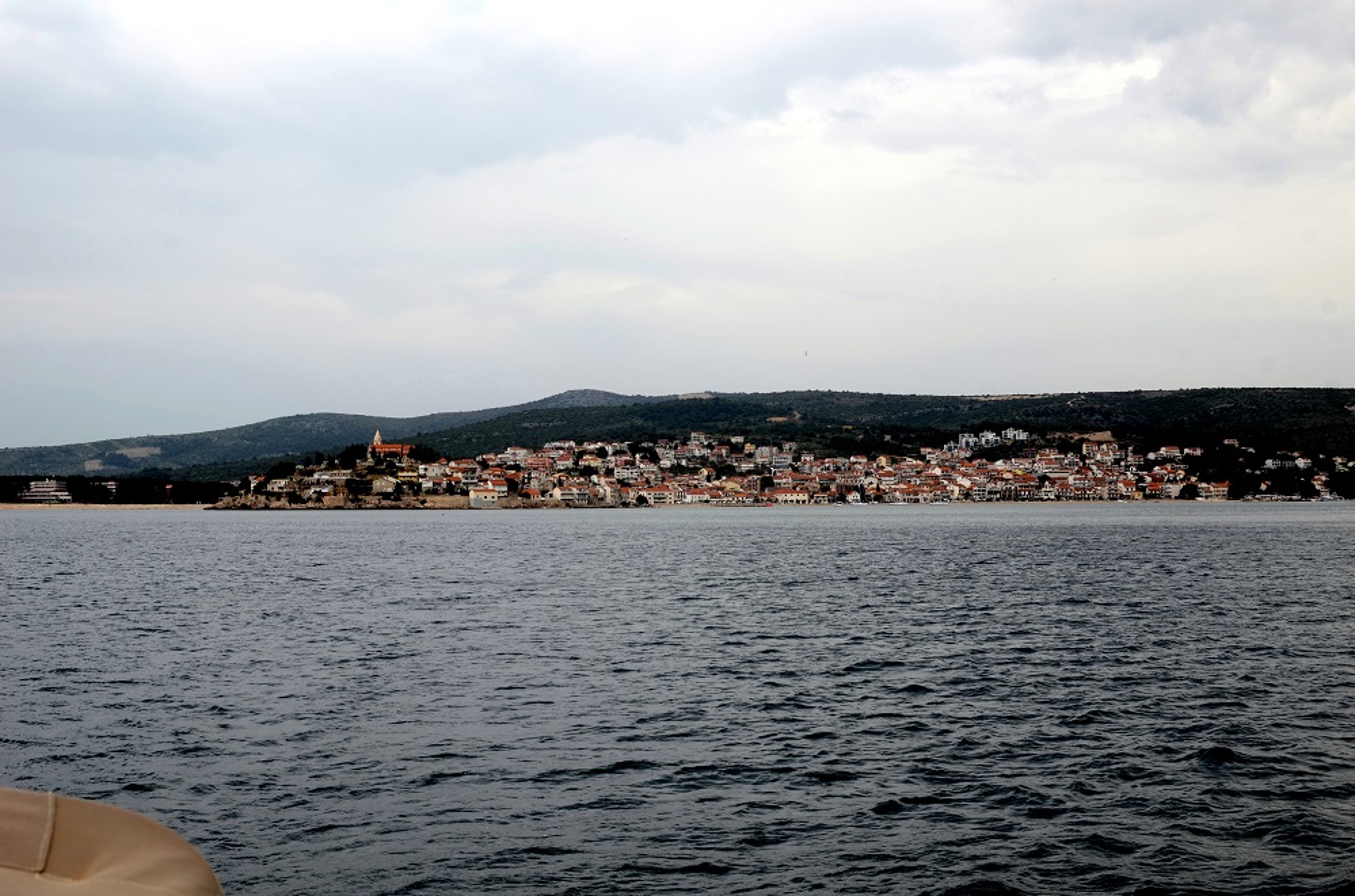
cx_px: 678
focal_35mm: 52
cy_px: 448
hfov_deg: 37.9
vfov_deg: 25.6
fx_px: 1971
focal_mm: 35
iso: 100
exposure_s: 1/250
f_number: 8
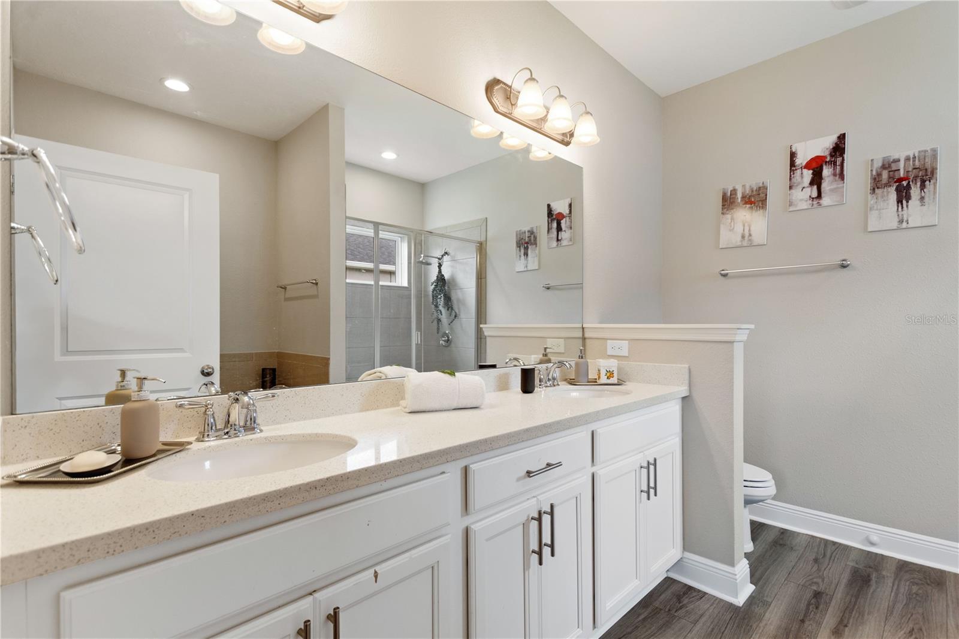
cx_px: 480
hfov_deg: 100.4
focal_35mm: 15
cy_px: 320
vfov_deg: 77.3
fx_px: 399
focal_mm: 10
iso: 400
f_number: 4.5
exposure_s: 1/5
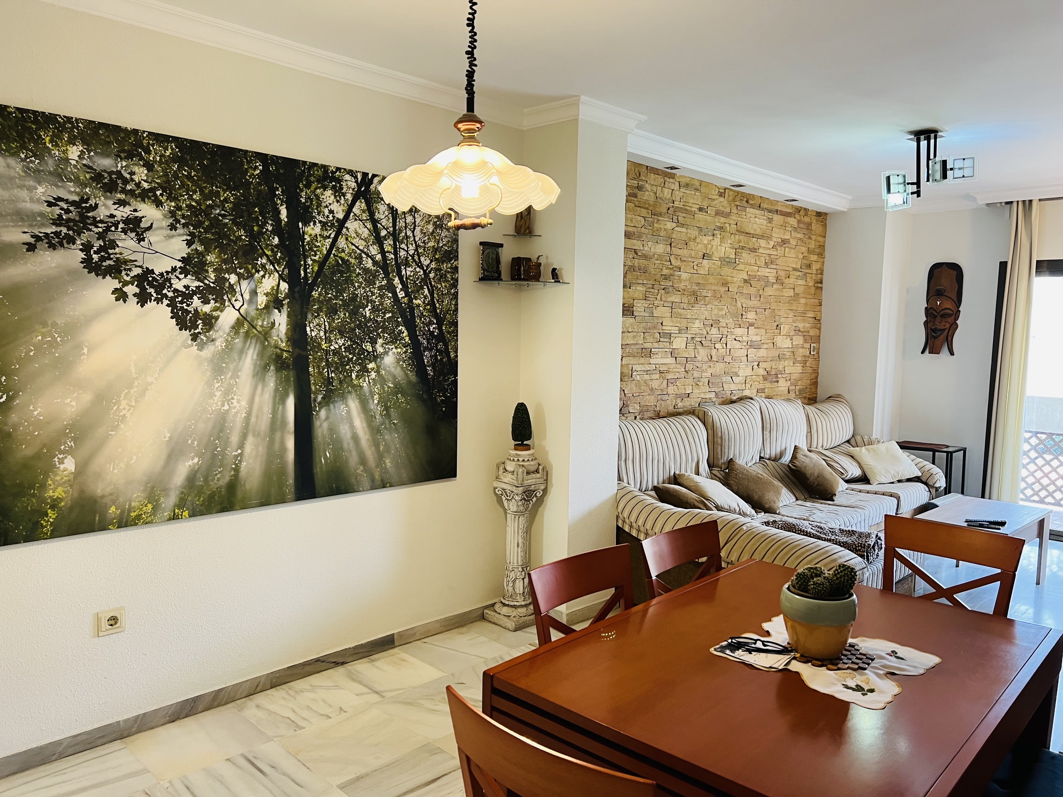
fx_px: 798
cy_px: 398
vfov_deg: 53.1
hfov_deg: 67.3
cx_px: 532
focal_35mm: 26
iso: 100
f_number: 1.5
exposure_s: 1/50
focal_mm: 5.7
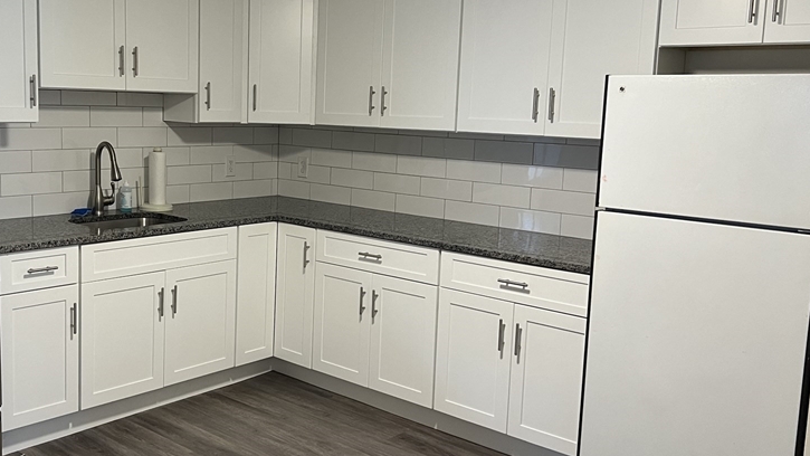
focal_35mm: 40
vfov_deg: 29.7
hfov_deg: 49.8
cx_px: 287
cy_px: 206
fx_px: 859
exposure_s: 1/60
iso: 160
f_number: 1.5
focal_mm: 5.7
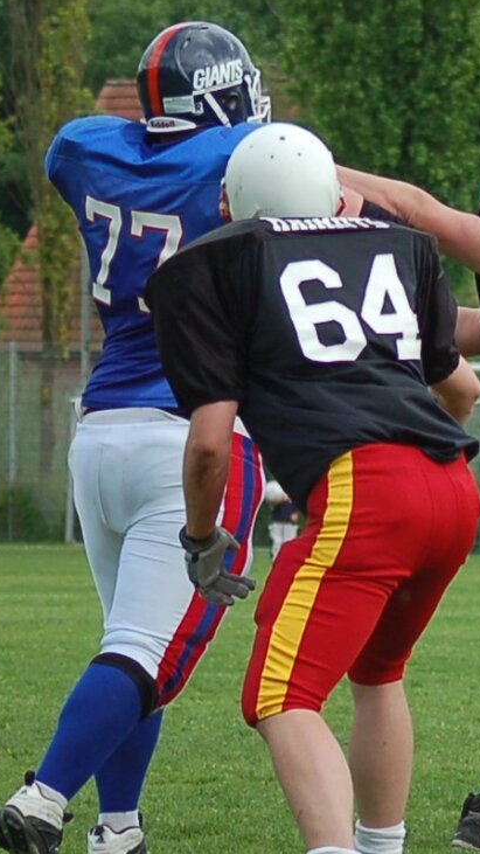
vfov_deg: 5.6
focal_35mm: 387
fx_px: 8760
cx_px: 1192
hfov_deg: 3.1
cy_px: 174
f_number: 4
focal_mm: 82
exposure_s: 1/1000
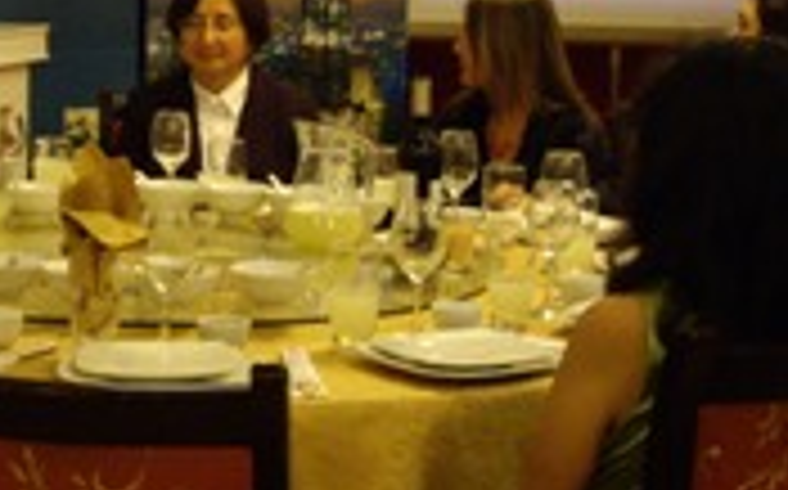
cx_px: 122
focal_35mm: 103
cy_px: 265
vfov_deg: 12.7
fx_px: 2210
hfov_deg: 19.9
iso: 400
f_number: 2.8
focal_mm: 7.9
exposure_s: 1/15
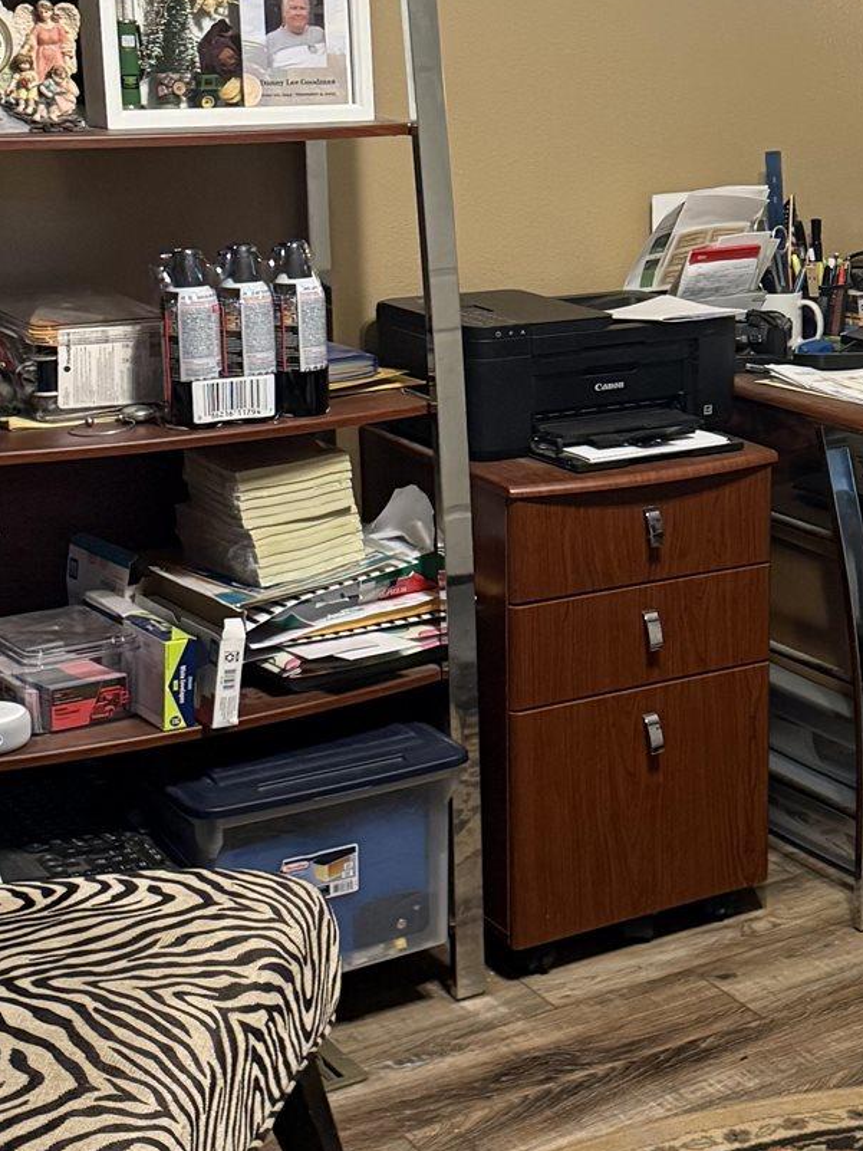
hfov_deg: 20.2
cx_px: 986
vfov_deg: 28.0
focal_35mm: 69
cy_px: 399
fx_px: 2293
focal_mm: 6.76
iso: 400
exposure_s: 1/60
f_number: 1.78
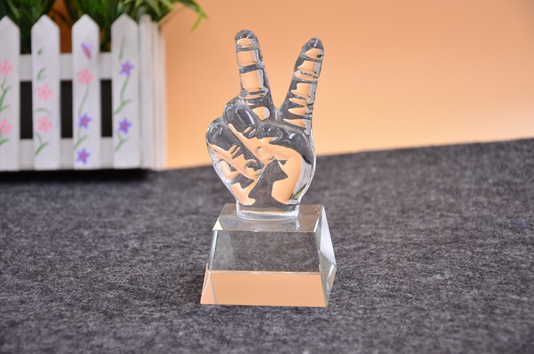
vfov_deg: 13.8
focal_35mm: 99
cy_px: 177
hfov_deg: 20.7
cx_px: 267
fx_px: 1466
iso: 320
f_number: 5.3
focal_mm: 66
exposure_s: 1/80
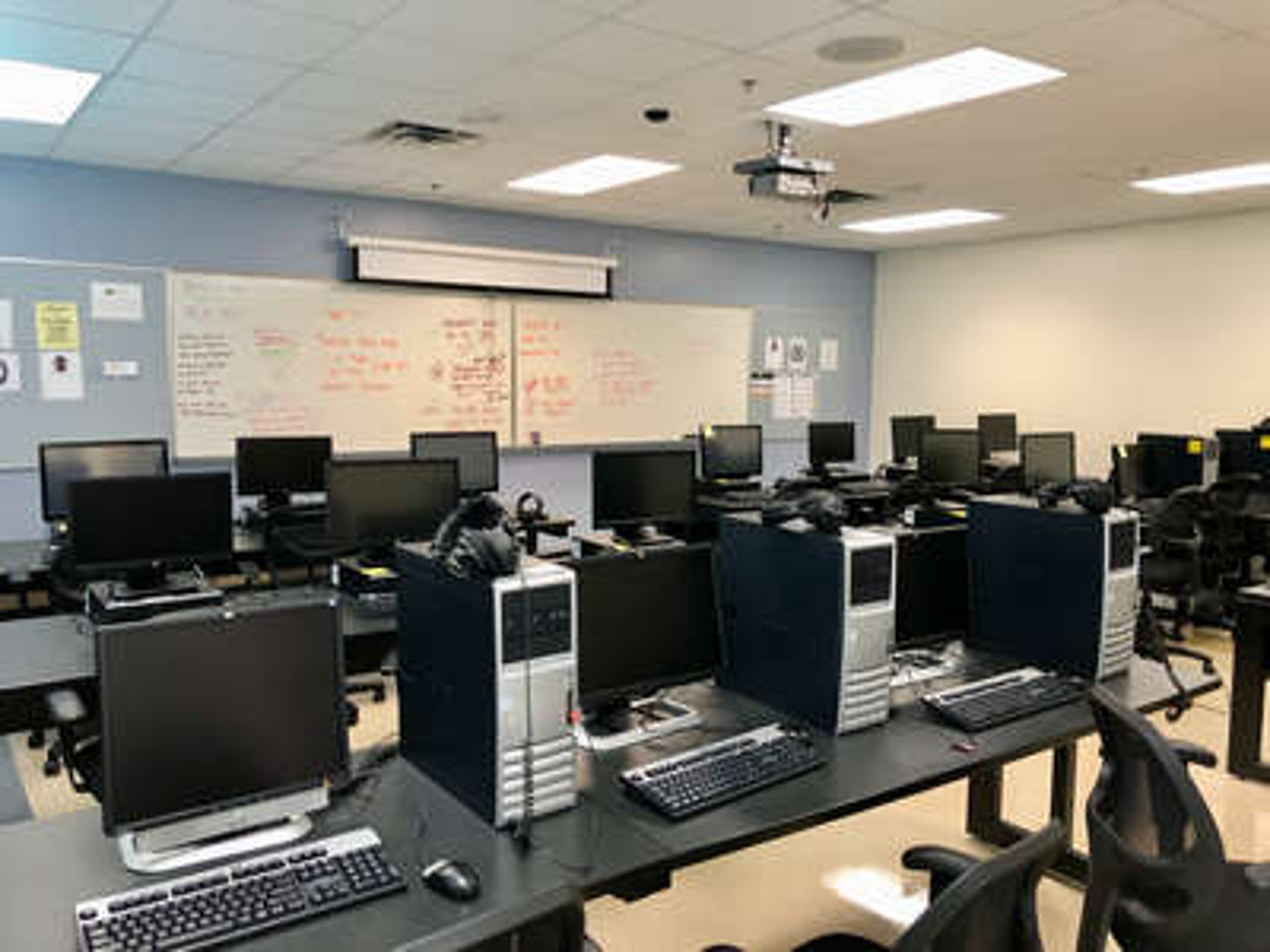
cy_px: 476
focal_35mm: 28
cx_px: 635
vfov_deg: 49.7
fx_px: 1027
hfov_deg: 63.4
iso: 50
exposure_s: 1/15
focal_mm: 4
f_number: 1.8
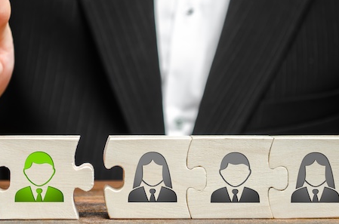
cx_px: 138
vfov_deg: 12.7
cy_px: 78
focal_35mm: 107
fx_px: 1005
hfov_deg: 19.1
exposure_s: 1/160
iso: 100
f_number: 5.6
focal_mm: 50
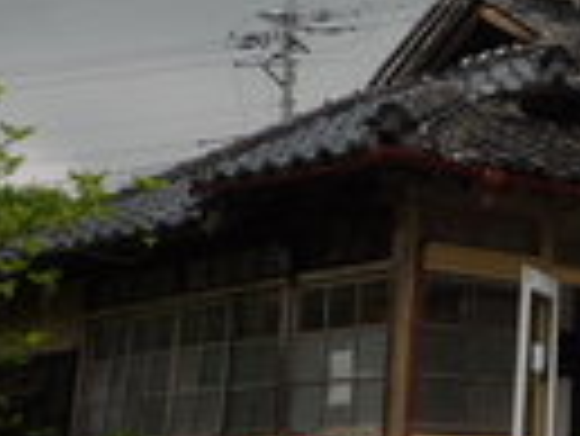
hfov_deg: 19.2
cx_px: 710
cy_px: 22
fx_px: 1610
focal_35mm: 96
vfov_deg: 15.2
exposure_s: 1/320
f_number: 2.8
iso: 100
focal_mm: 4.5
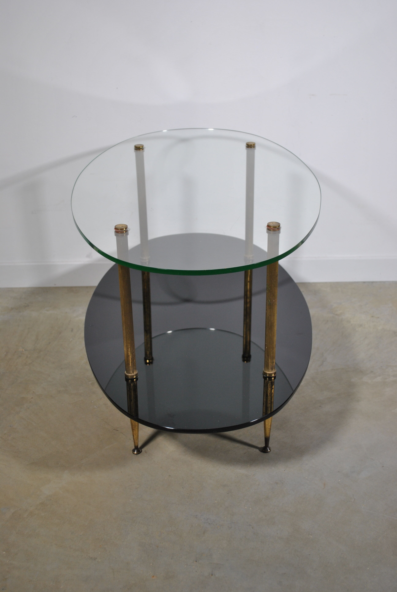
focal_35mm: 45
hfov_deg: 29.9
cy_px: 296
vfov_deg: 43.6
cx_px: 198
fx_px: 742
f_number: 4.5
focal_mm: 30
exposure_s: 1/30
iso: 220
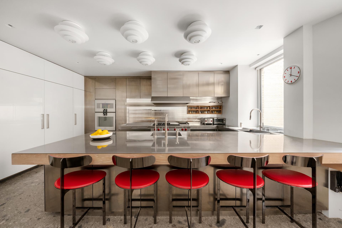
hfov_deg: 108.3
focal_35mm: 13
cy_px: 114
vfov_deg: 85.4
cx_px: 171
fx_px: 123
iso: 500
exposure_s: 1.6
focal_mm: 13
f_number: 14
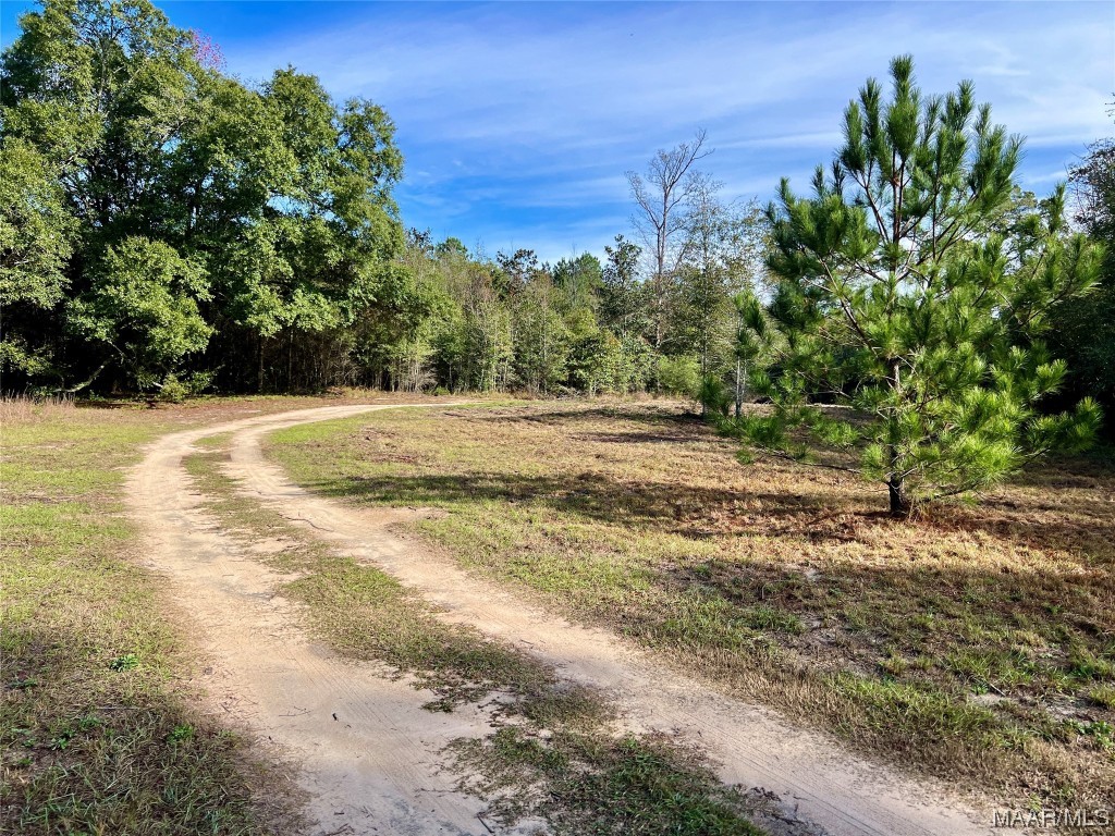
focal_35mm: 26
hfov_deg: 67.3
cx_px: 558
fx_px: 837
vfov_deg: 53.1
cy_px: 418
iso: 50
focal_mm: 5.7
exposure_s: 1/1901
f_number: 1.5
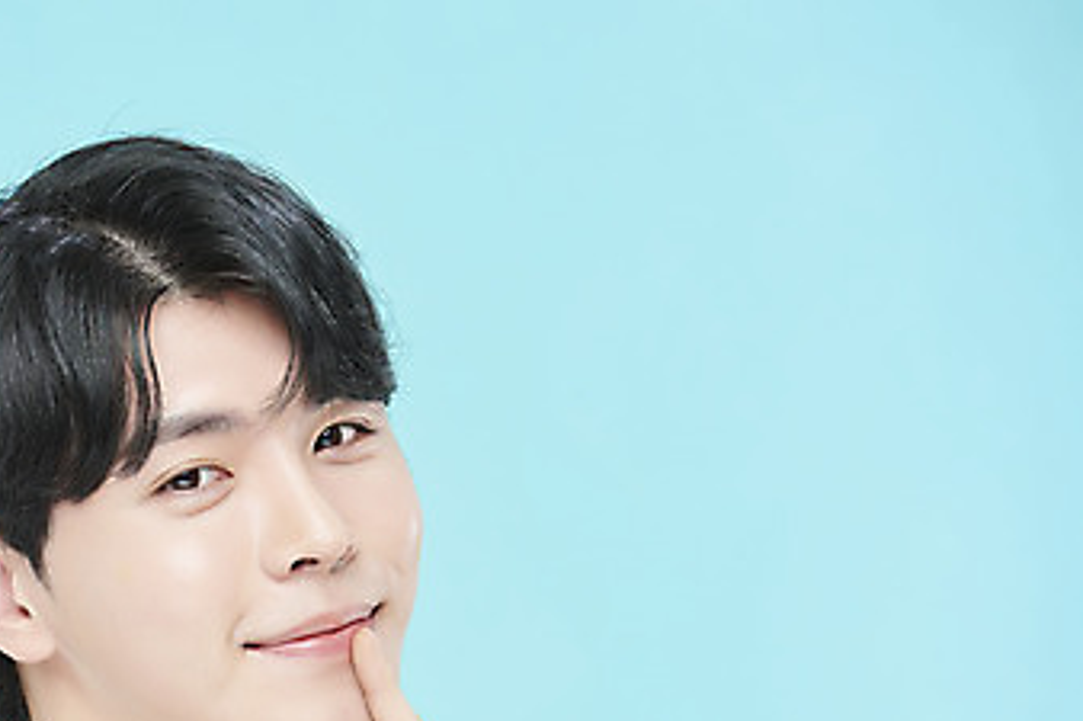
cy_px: 535
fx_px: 10674
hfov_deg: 5.8
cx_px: 143
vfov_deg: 3.9
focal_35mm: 355
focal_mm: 200
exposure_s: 1/125
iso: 64
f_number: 7.1
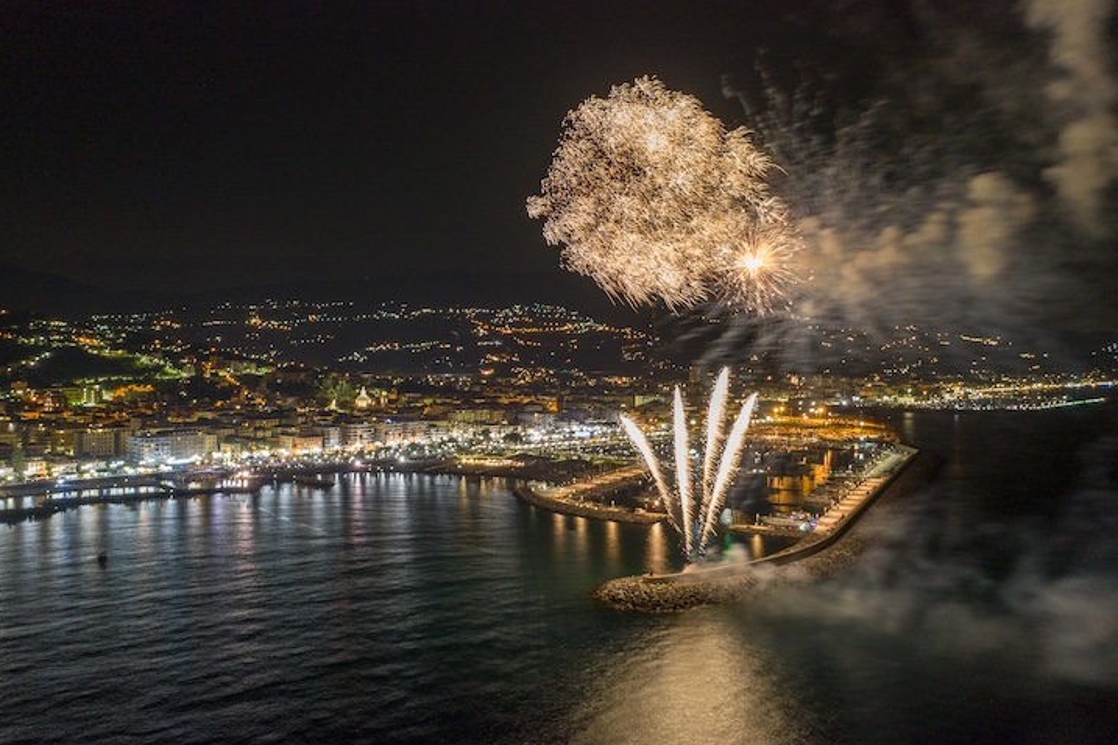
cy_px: 376
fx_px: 932
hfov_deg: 61.9
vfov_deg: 43.6
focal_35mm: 30
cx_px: 529
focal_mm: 10.26
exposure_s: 1
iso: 200
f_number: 2.8
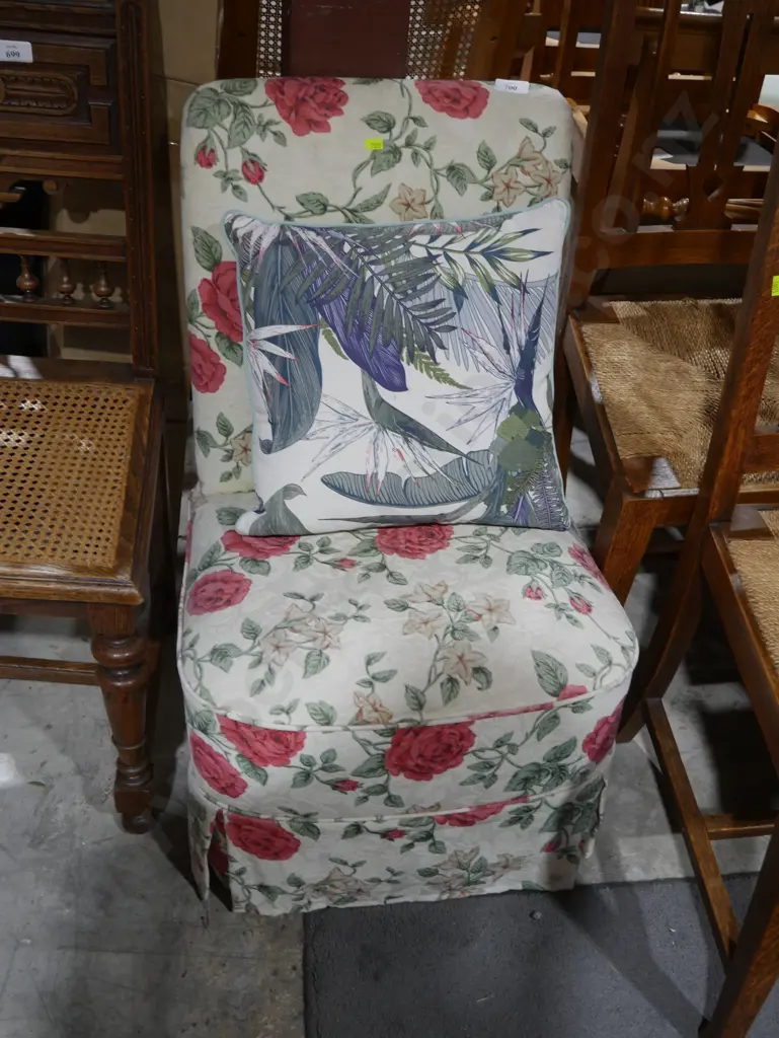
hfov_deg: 37.8
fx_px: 1139
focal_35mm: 38
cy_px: 519
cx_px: 390
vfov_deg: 49.0
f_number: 4.1
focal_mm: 19
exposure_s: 1/60
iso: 400
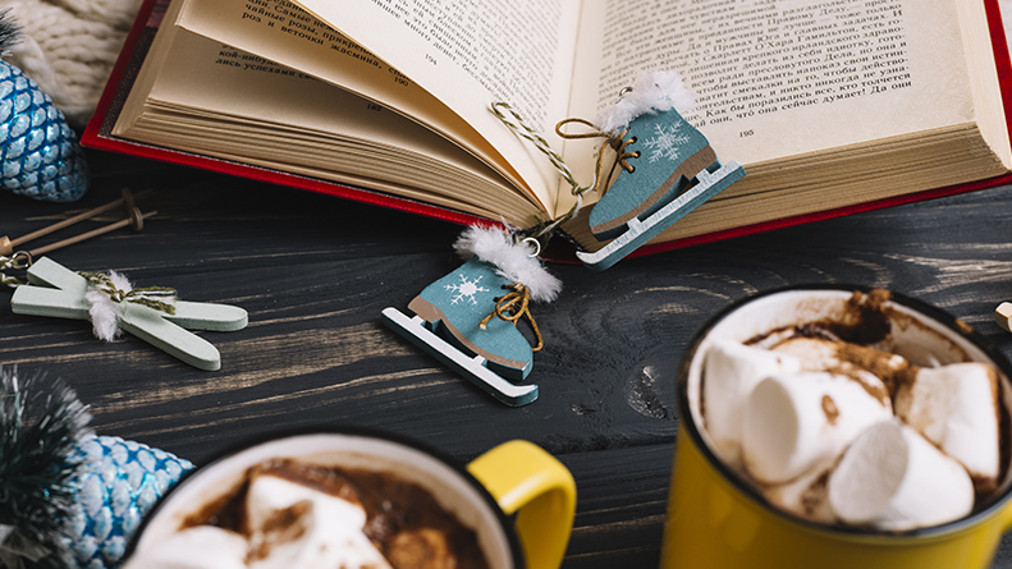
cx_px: 508
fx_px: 1422
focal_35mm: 53
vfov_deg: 22.6
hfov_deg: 39.2
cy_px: 323
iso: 250
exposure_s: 1/160
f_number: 8
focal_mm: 50
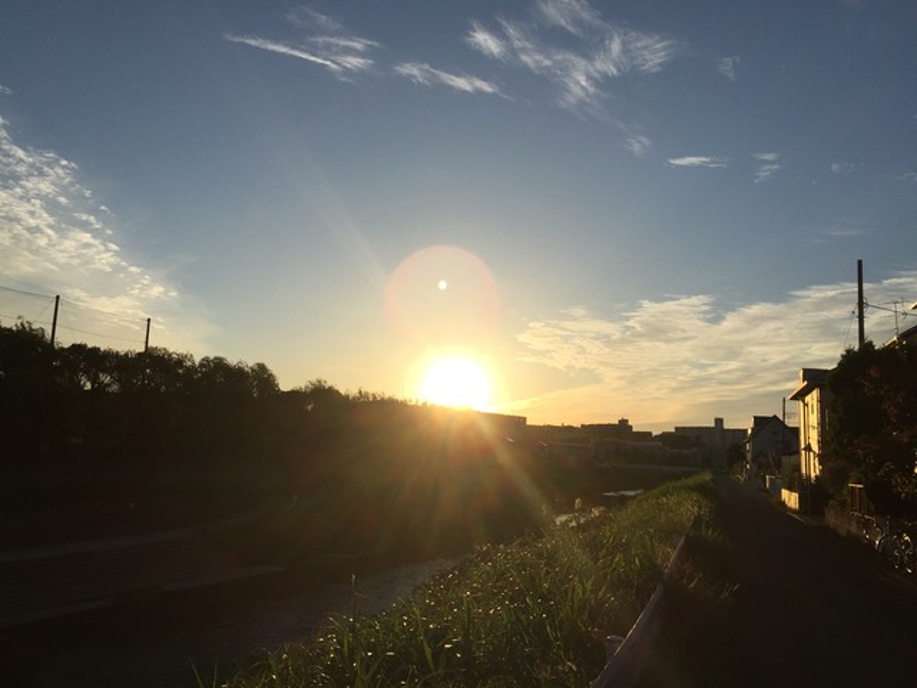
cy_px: 344
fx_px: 768
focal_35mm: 29
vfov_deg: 48.2
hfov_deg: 61.7
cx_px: 458
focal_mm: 4.15
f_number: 2.2
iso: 32
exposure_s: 1/4405
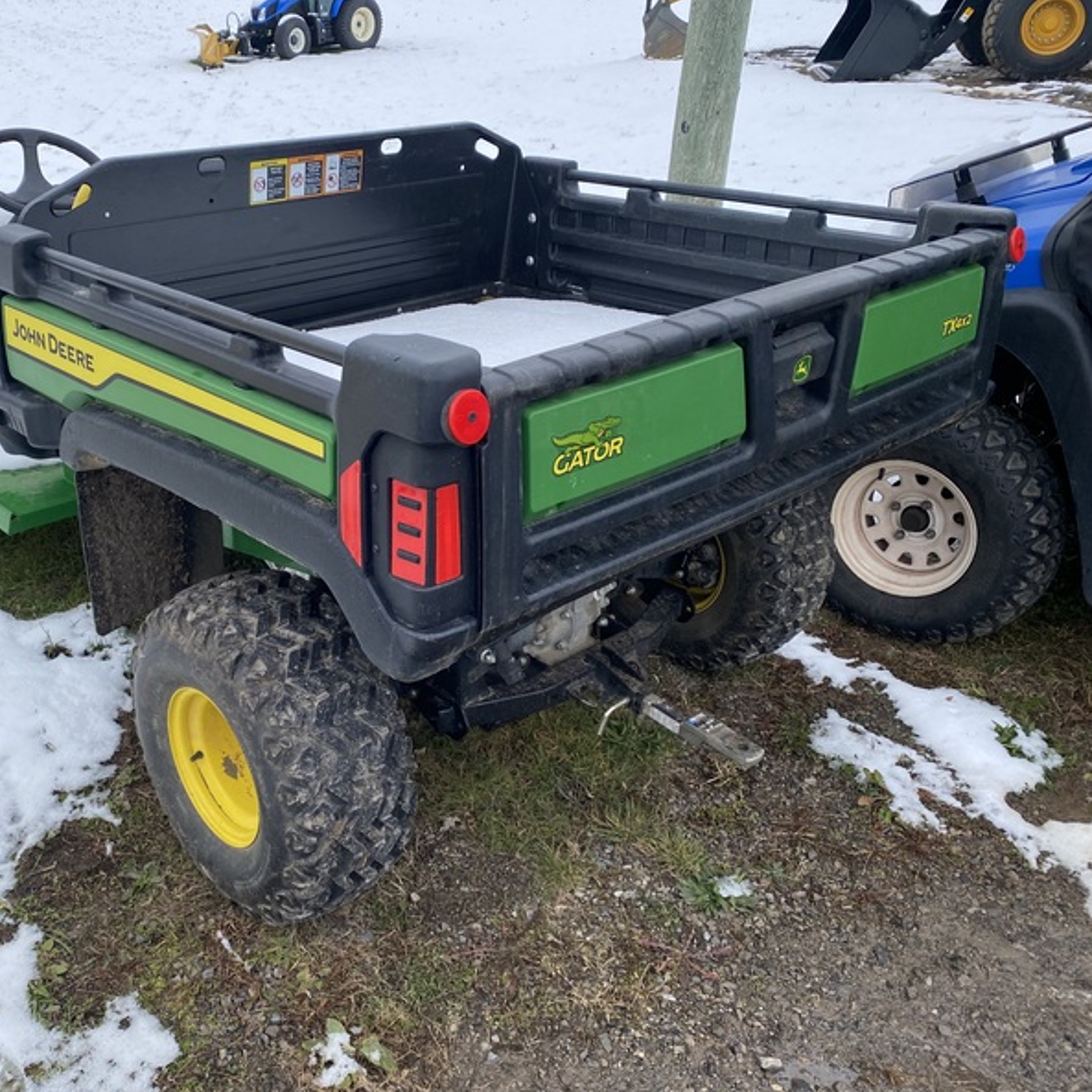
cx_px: 372
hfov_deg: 51.6
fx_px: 1106
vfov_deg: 52.5
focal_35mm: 31
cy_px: 549
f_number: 1.8
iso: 32
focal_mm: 4.25
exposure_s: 1/475
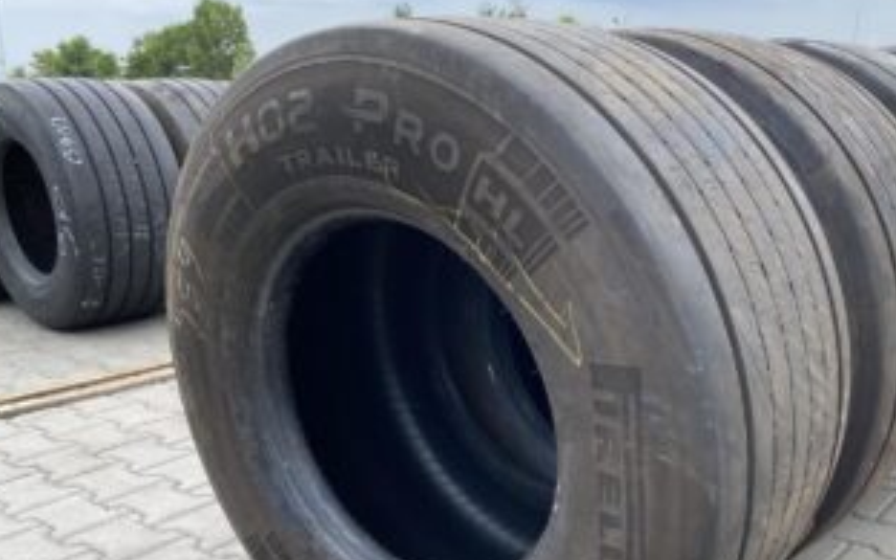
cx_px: 577
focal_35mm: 38
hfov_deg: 50.8
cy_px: 398
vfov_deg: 33.1
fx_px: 928
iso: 32
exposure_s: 1/502
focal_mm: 4.25
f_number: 1.8
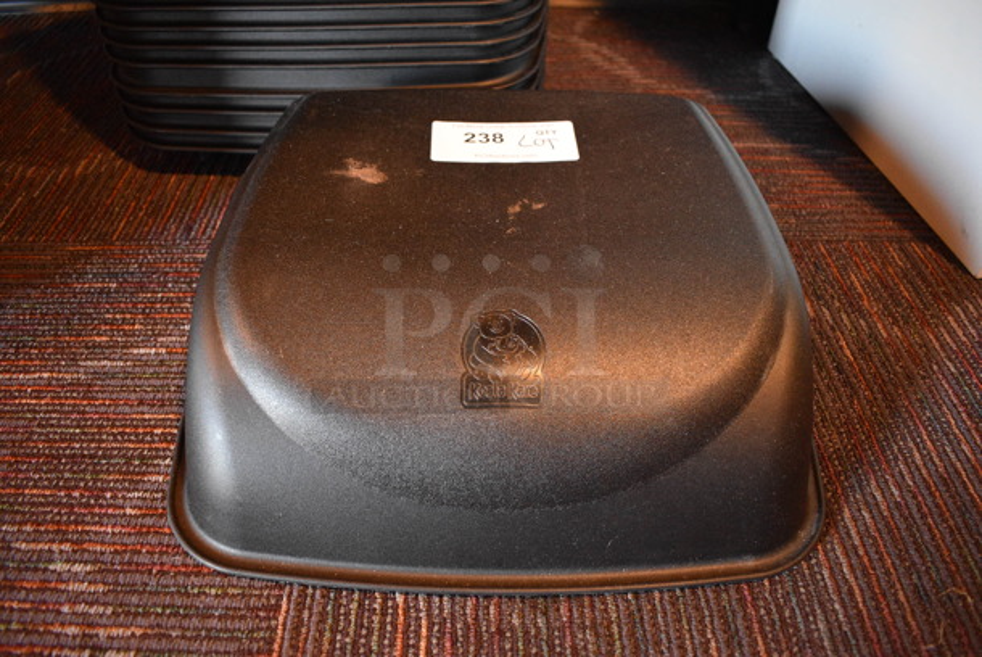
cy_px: 328
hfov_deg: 67.3
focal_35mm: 27
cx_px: 491
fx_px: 737
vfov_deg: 48.0
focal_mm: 18
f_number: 3.5
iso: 2200
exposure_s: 1/30
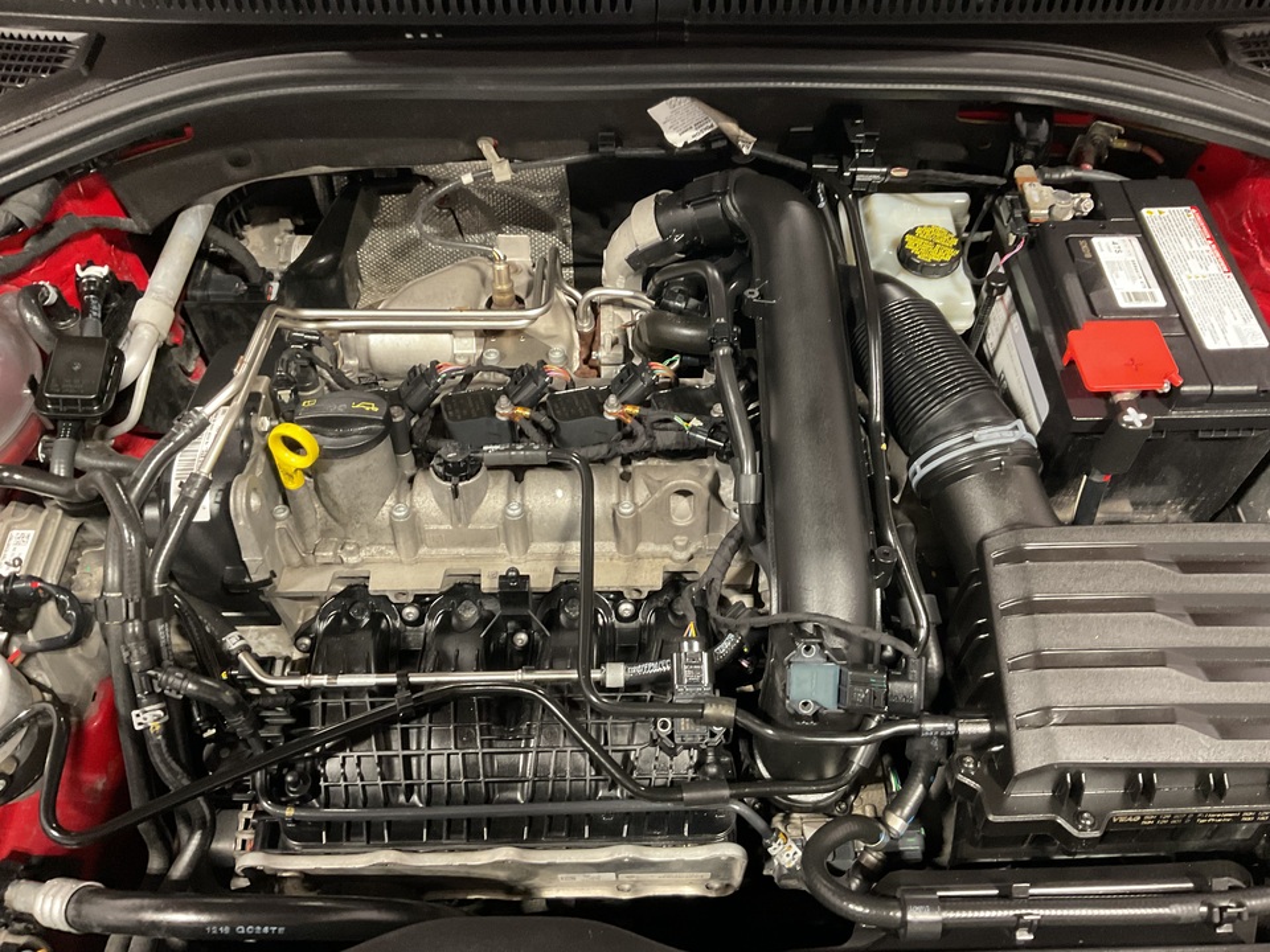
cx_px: 635
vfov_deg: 48.2
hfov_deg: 61.7
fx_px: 1064
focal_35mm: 29
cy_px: 476
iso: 250
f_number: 1.8
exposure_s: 1/40
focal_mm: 3
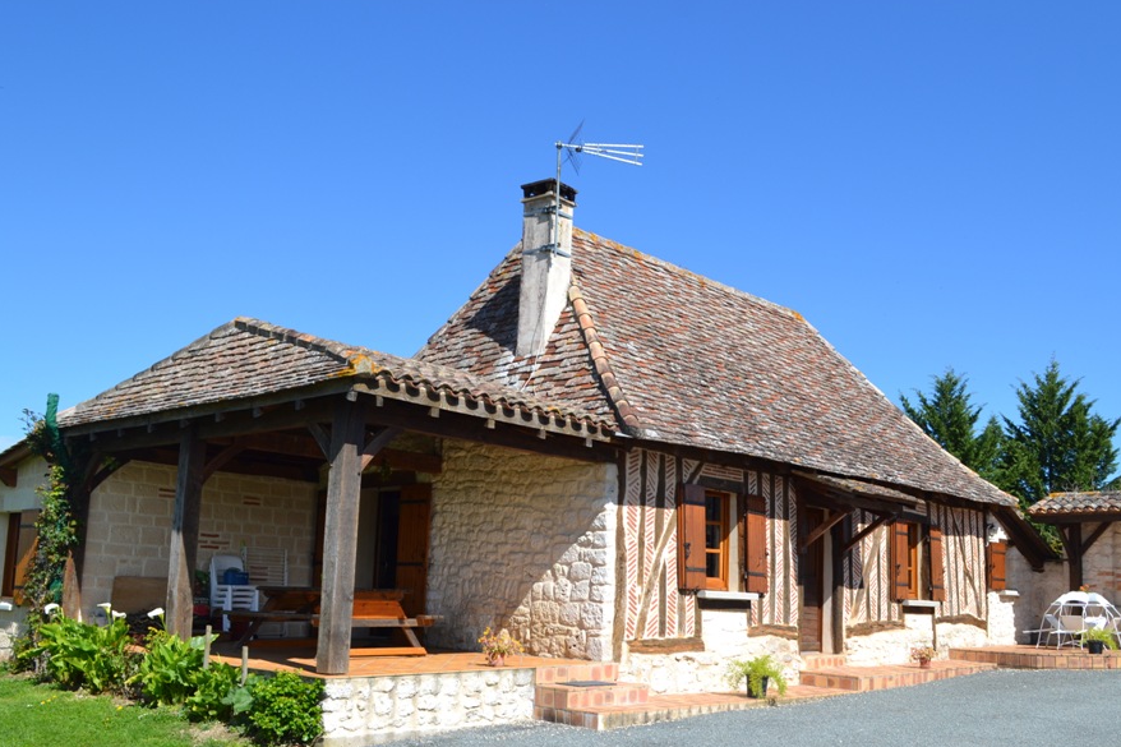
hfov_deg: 54.4
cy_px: 419
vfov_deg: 37.8
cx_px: 586
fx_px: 1090
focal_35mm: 35
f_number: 8
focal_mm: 20
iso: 100
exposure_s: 1/250
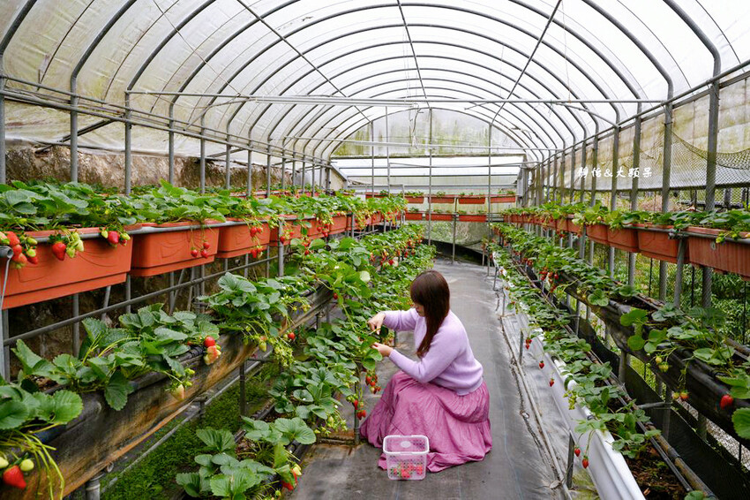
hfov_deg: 65.5
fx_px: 583
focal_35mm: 28
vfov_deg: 46.4
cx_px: 375
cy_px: 250
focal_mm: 28
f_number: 8
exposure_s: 1/200
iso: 320
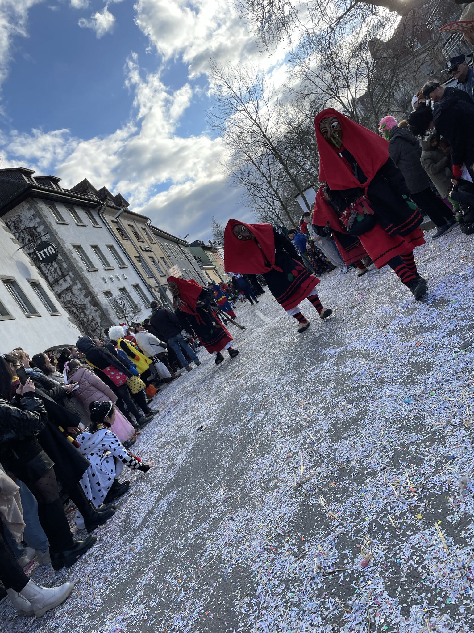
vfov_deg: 67.3
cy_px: 316
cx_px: 237
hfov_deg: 53.1
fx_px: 475
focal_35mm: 26
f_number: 1.6
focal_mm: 4.2
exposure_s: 1/1383
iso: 32
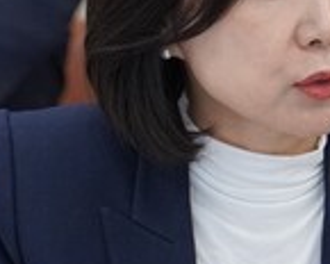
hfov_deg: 2.9
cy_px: 134
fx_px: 6593
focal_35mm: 675
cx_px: 296
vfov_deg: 2.3
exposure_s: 1/200
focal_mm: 116
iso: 2000
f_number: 5.6
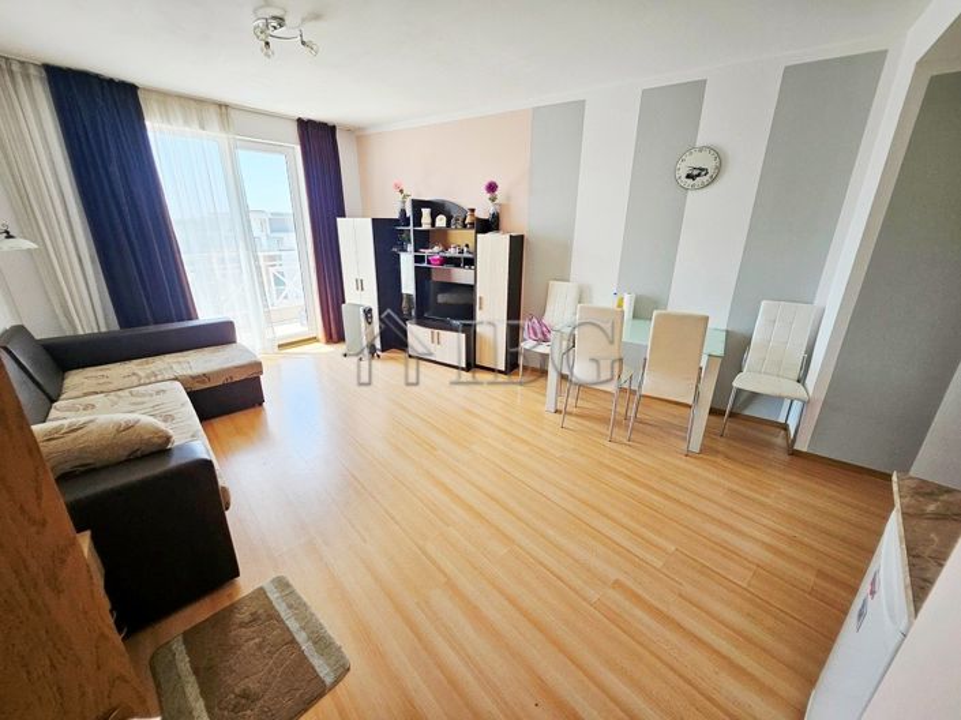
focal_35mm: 13
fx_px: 361
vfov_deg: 89.9
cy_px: 360
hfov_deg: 106.2
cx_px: 480
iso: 40
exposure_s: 1/50
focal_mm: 1.7
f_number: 2.2
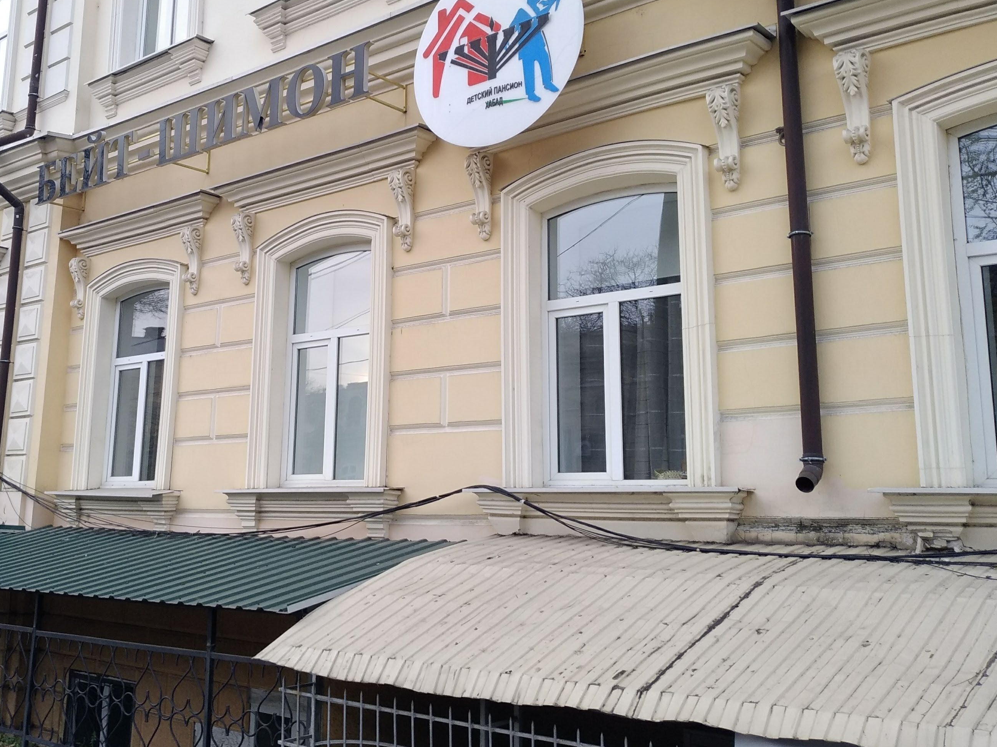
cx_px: 372
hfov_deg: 49.6
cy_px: 297
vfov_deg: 38.5
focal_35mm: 37
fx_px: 1066
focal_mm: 3.94
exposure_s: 1/114
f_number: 1.9
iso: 101
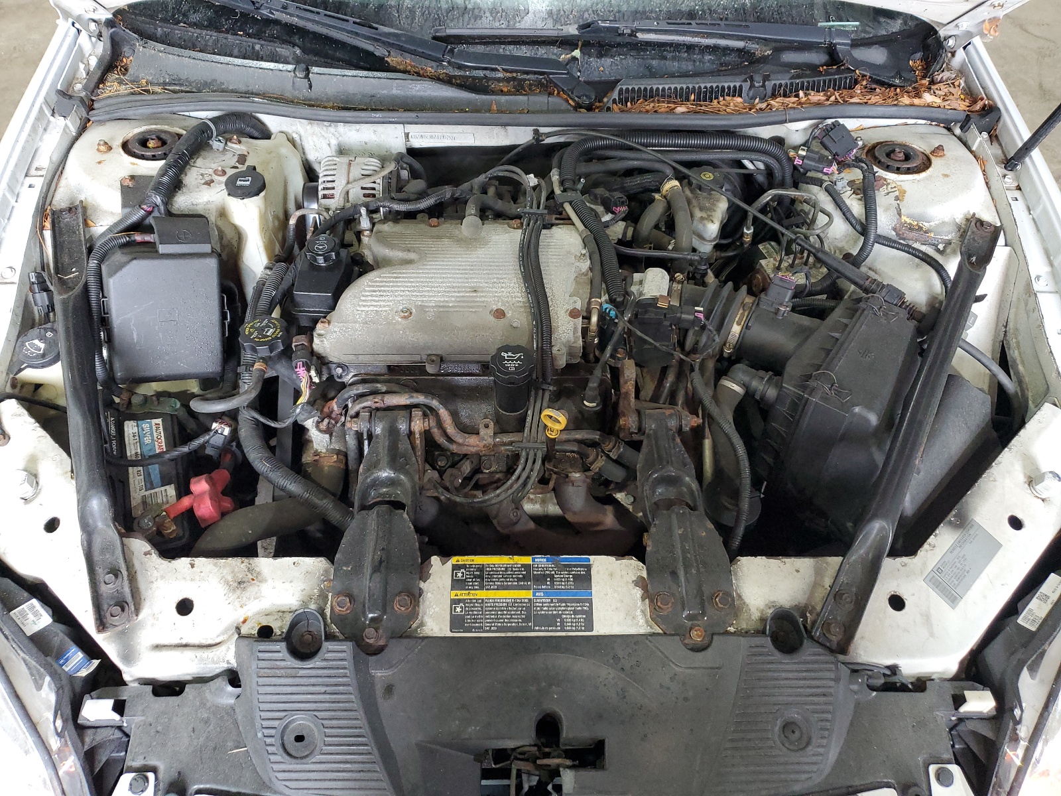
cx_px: 530
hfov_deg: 67.3
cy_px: 398
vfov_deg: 53.1
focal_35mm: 26
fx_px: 797
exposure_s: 1/60.2
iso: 156
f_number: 1.5
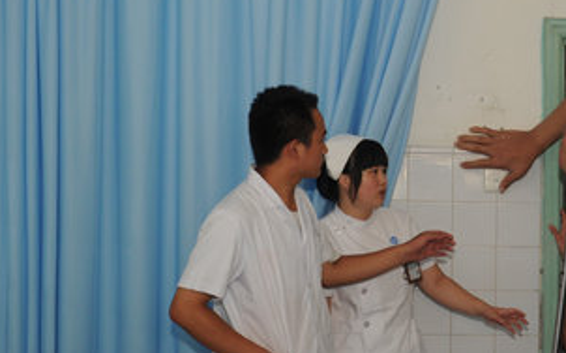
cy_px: 198
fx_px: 1186
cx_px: 504
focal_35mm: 77
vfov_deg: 16.9
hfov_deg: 26.0
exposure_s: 1/100
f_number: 3.5
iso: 1600
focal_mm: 38
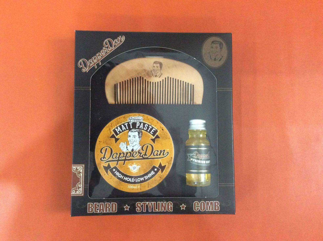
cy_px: 120
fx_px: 298
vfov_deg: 44.1
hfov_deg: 56.9
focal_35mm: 32
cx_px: 162
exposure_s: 1/17
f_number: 2.4
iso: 500
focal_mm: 3.3
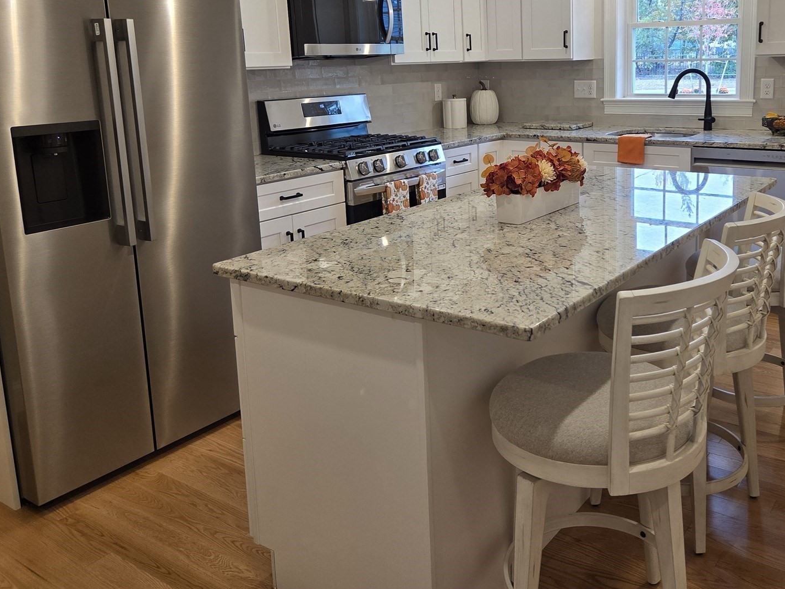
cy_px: 184
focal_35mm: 33
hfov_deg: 54.2
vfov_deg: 42.2
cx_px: 525
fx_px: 749
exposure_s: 1/120
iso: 100
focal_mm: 5.4
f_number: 1.8
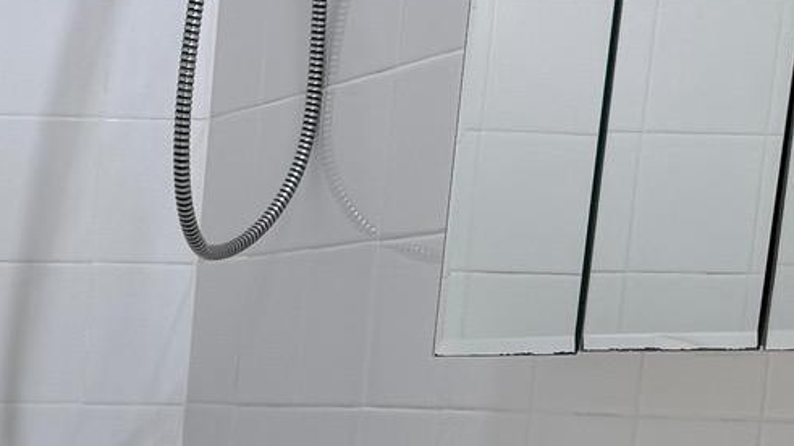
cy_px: 911
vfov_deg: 10.2
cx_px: -471
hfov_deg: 17.3
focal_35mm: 109
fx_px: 2294
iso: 64
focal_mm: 6.76
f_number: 1.78
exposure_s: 1/120
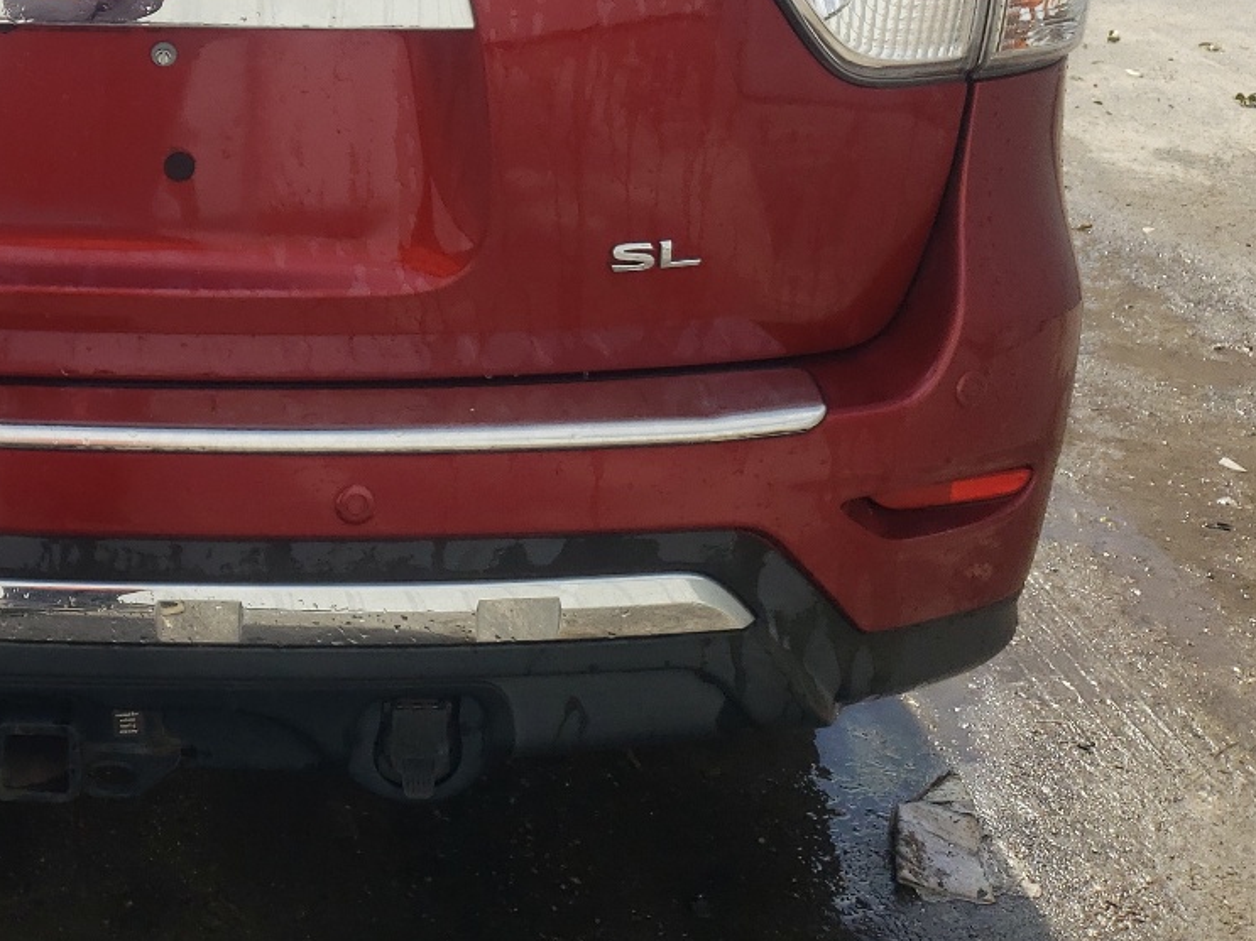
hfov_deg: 32.3
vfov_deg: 24.6
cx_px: 73
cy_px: -56
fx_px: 2032
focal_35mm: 56
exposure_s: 1/2000
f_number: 1.5
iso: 50
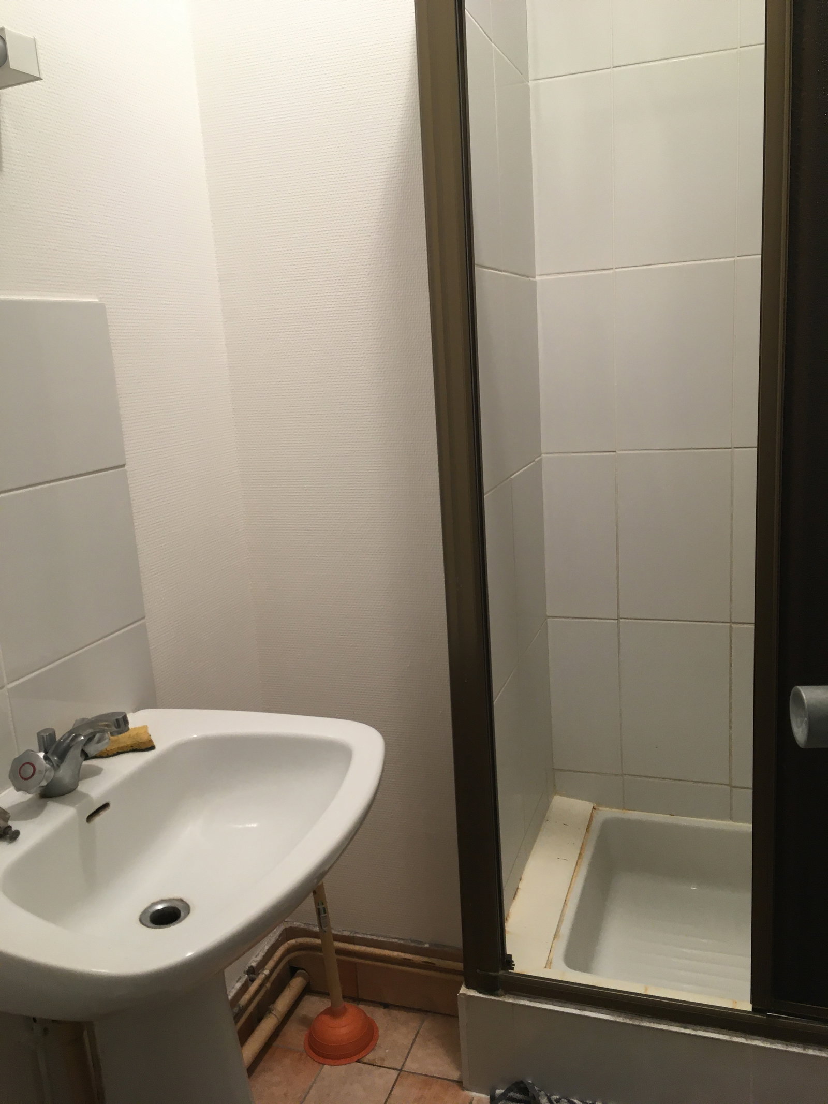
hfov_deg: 48.2
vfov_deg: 61.7
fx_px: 925
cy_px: 552
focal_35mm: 29
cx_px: 414
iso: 64
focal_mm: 4.15
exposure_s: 1/33
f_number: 2.2
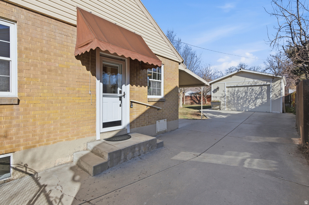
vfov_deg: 73.7
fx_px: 137
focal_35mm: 16
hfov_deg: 96.8
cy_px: 102
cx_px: 154
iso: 1000
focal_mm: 16
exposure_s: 1/8000
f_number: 9
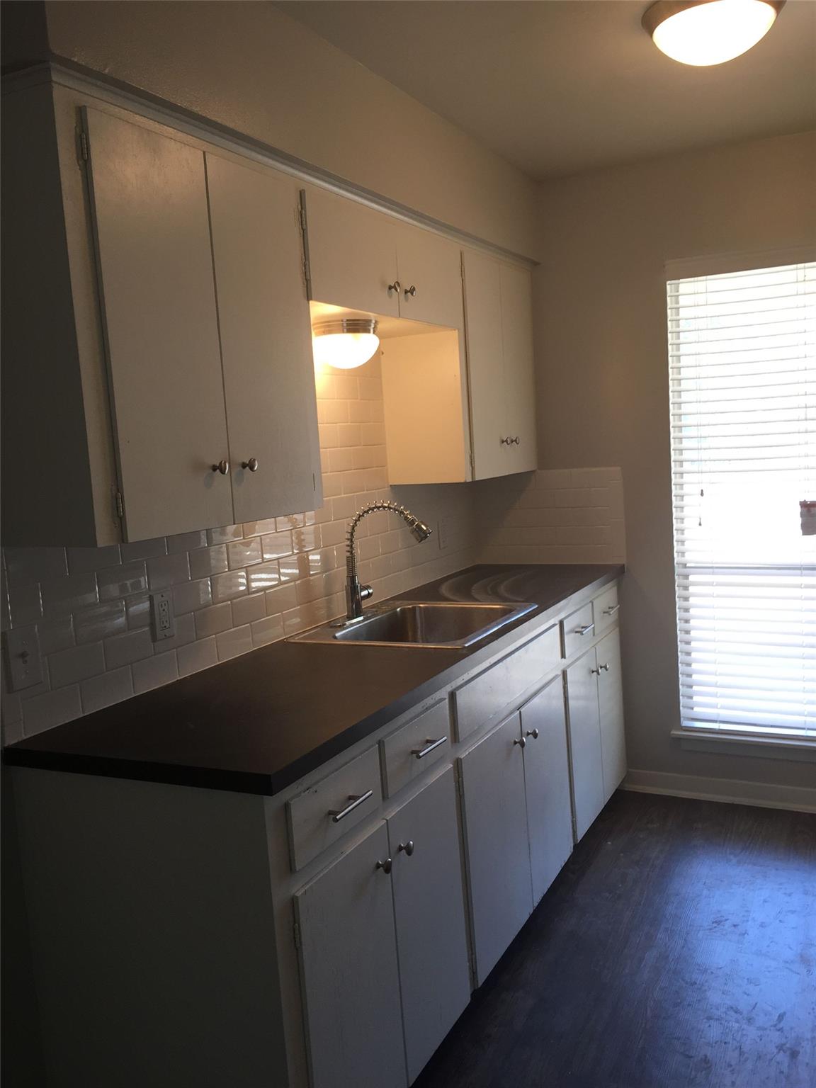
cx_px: 408
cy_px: 544
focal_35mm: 29
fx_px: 911
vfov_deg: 61.7
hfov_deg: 48.2
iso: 32
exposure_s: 1/60
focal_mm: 4.15
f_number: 2.2
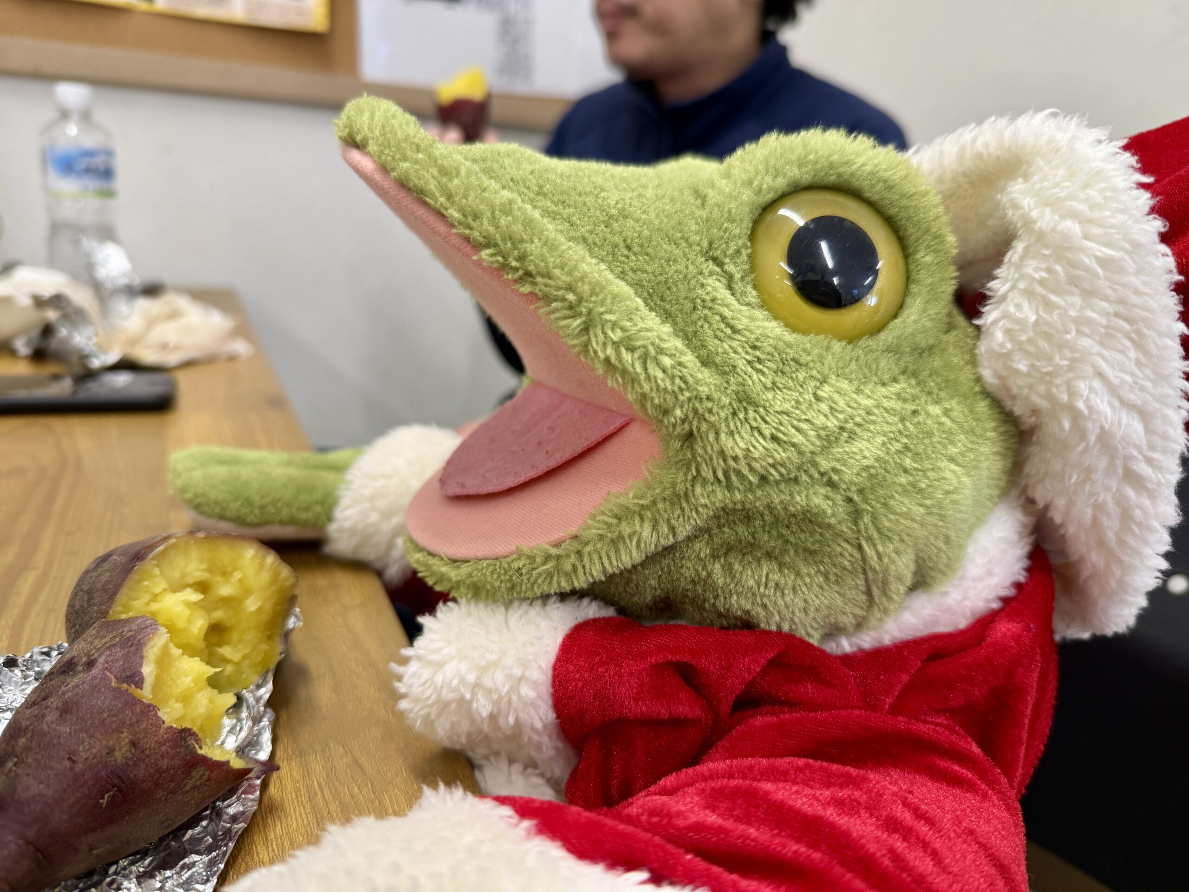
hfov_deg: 71.6
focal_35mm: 24
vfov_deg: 56.8
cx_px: 594
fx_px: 824
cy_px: 446
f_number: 1.78
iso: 125
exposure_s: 1/121
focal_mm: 6.76
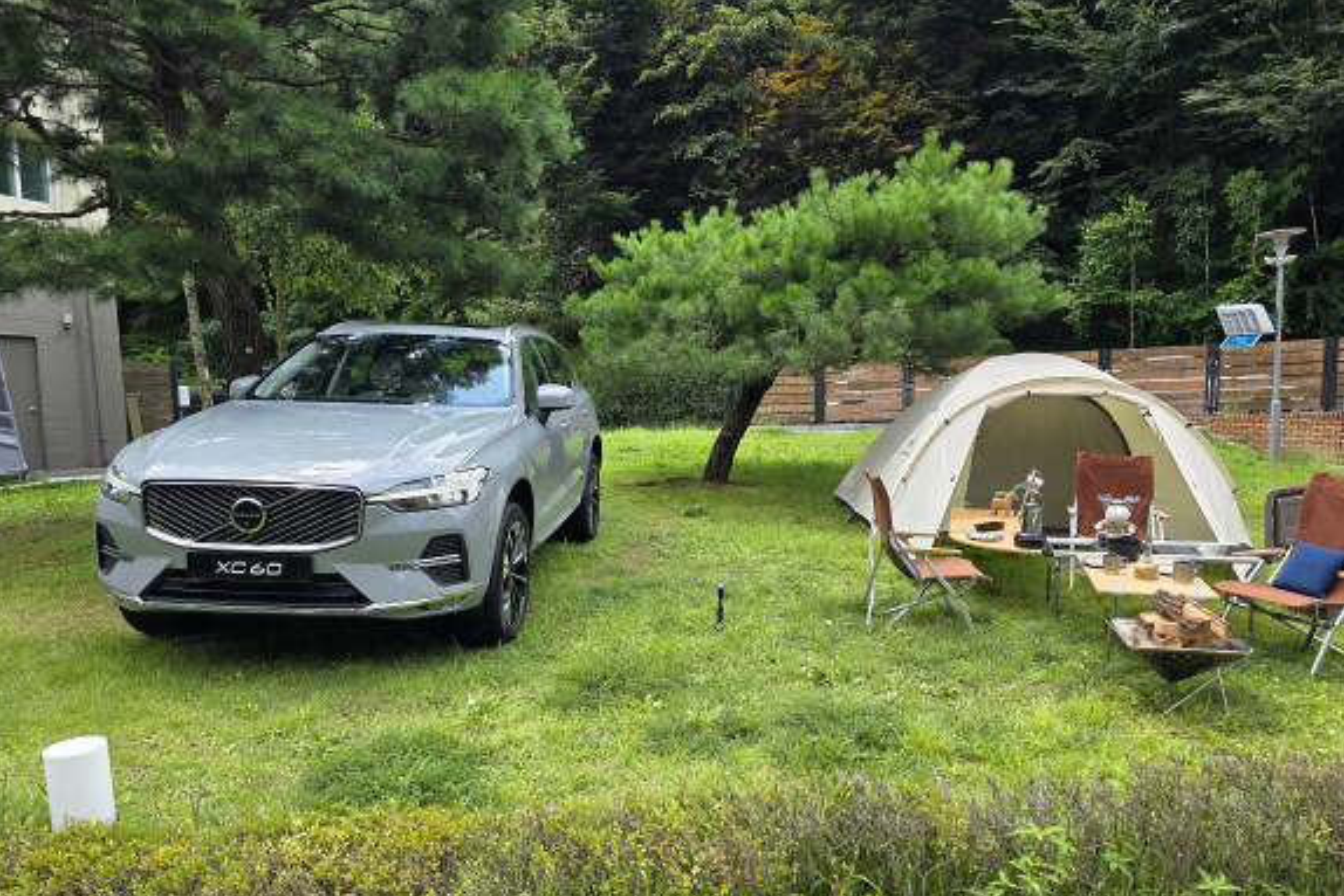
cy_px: 505
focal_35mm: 25
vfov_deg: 51.2
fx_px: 934
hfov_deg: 71.5
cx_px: 679
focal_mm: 6.3
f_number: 1.7
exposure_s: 1/359
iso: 25
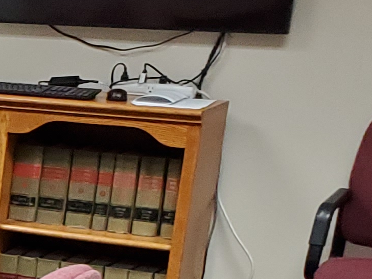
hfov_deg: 11.2
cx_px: -545
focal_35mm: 144
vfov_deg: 10.0
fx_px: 1547
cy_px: 405
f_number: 2.4
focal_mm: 4.3
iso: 400
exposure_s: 1/40
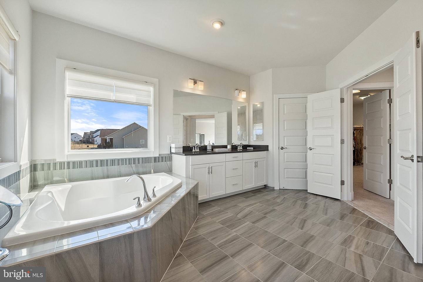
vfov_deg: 77.3
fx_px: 176
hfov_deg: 100.4
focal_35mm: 15
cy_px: 141
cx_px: 212
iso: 800
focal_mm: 10
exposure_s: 1/60
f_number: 8
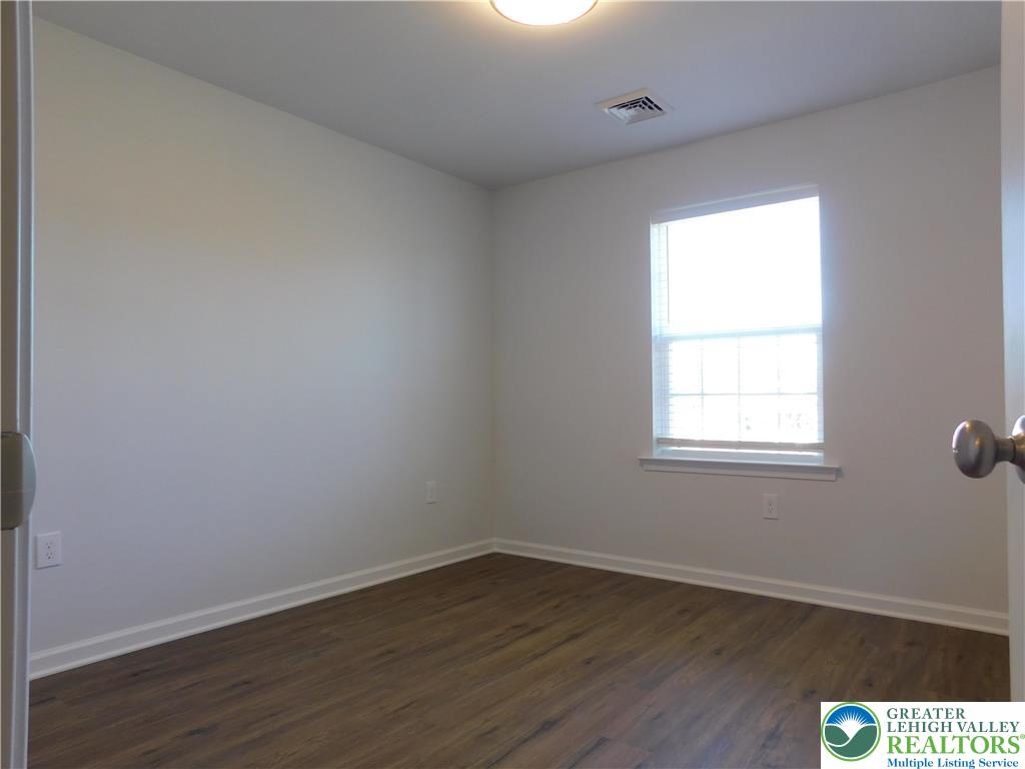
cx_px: 512
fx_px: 681
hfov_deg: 73.9
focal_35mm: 23
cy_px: 384
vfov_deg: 58.9
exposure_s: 1/30
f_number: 3
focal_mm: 4
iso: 125
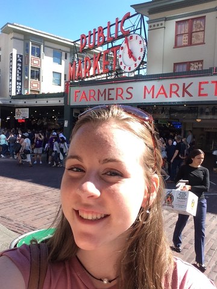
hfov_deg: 45.4
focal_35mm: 31
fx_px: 259
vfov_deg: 58.4
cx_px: 108
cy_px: 144
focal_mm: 2.15
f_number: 2.4
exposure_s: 1/534
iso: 50
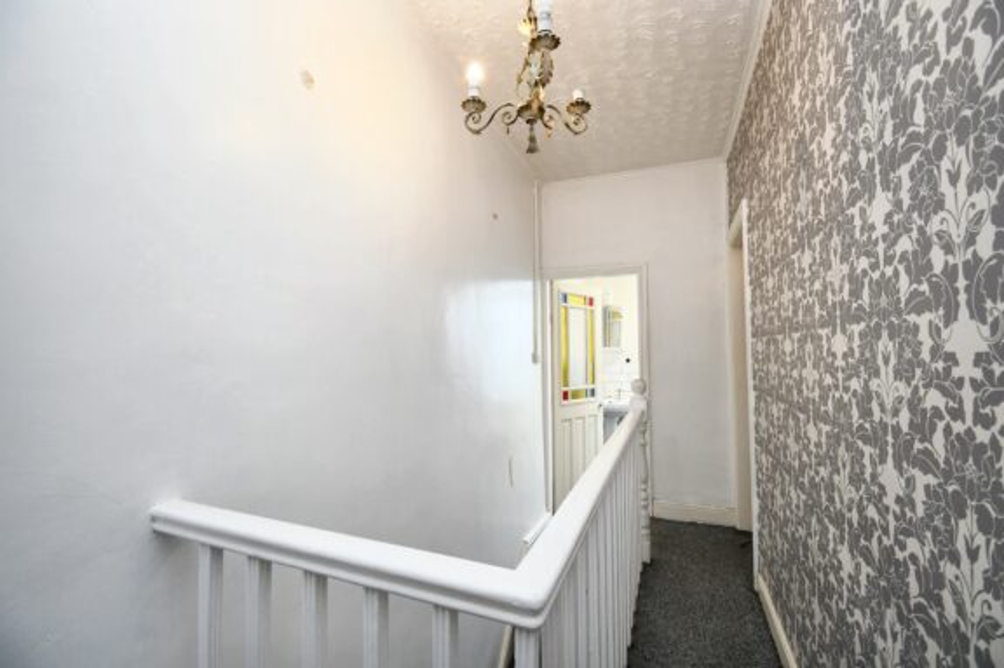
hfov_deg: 100.4
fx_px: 418
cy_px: 334
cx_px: 502
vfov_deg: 77.2
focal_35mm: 15
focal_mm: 10
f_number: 4.5
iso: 560
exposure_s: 1/40
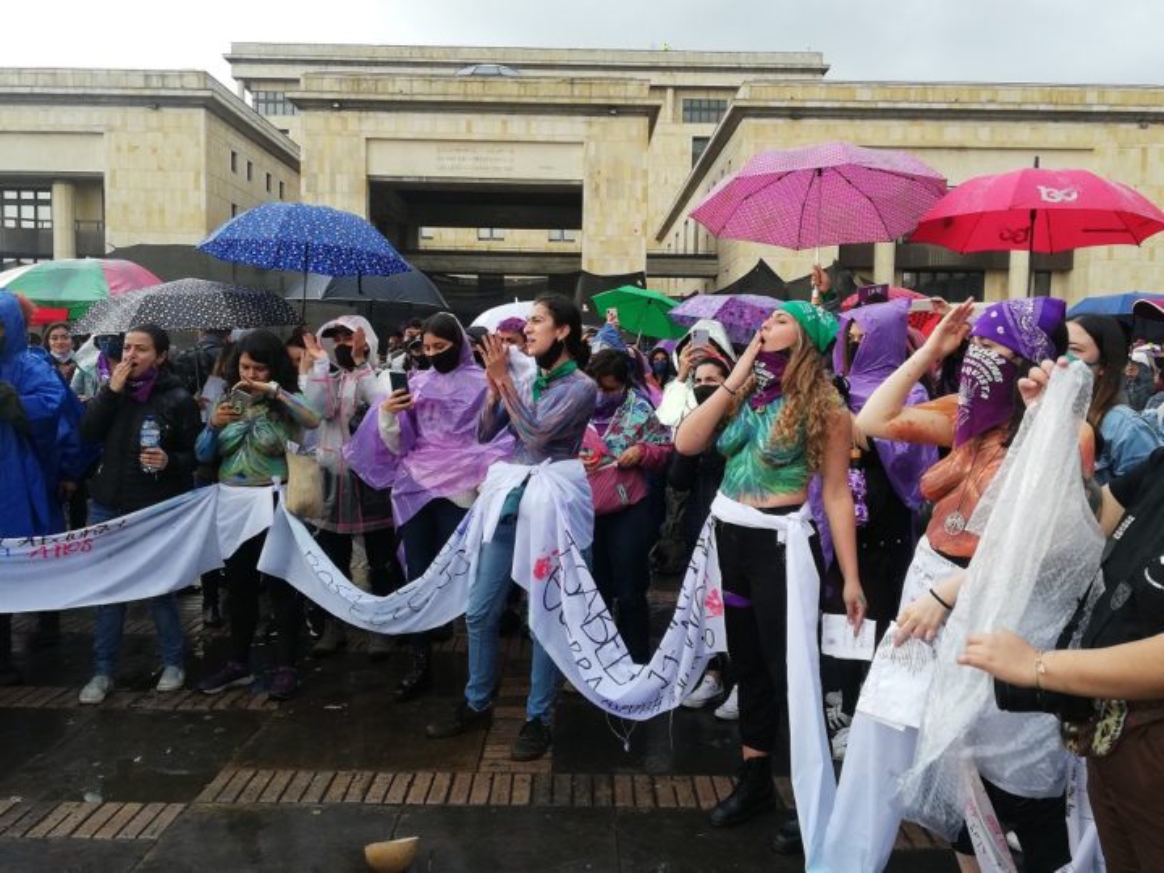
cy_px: 436
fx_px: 1009
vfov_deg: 46.8
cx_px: 582
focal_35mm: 30
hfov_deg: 60.0
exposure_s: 1/120
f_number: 2.2
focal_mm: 3.81
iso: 80
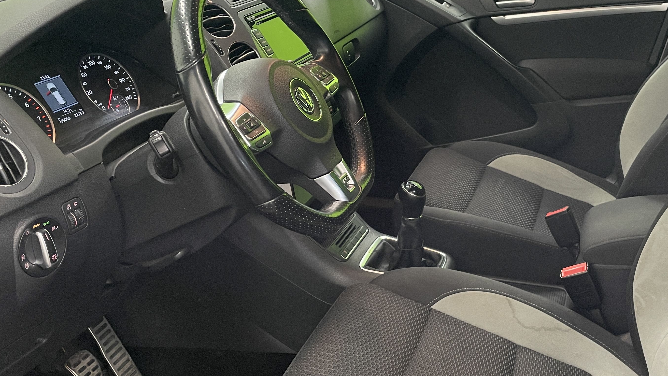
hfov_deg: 47.9
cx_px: 417
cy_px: 199
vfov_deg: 28.3
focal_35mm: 42
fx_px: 744
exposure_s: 1/50
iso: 100
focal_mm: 4.2
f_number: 1.6
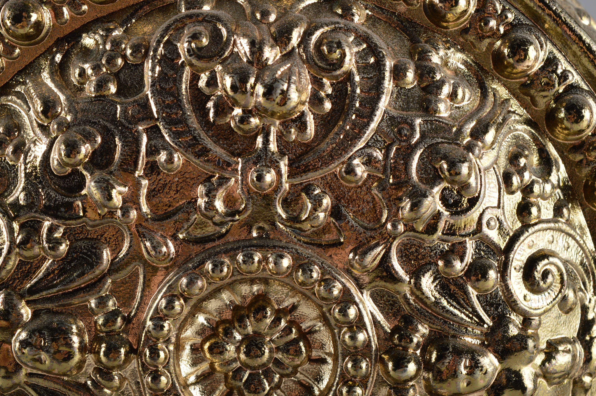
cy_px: 198
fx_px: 1365
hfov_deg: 24.6
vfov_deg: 16.5
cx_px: 298
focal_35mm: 82
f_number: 16
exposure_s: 1/160
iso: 100
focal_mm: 55
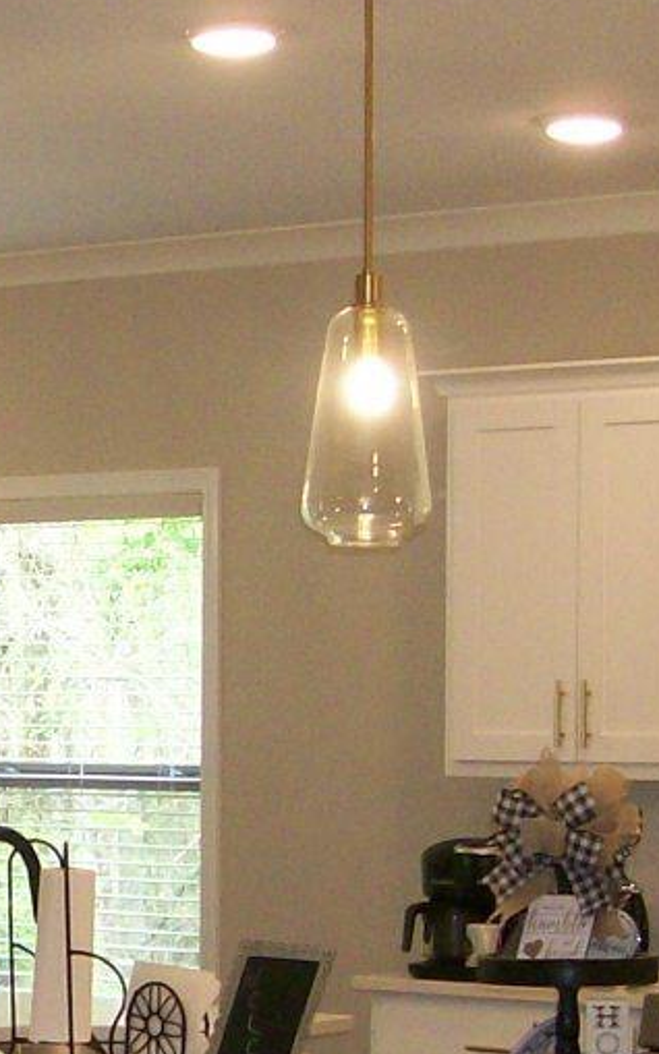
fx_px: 3449
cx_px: -226
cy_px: 779
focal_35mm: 120
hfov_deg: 10.6
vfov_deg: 17.3
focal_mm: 6
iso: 140
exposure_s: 1/64
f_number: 2.7
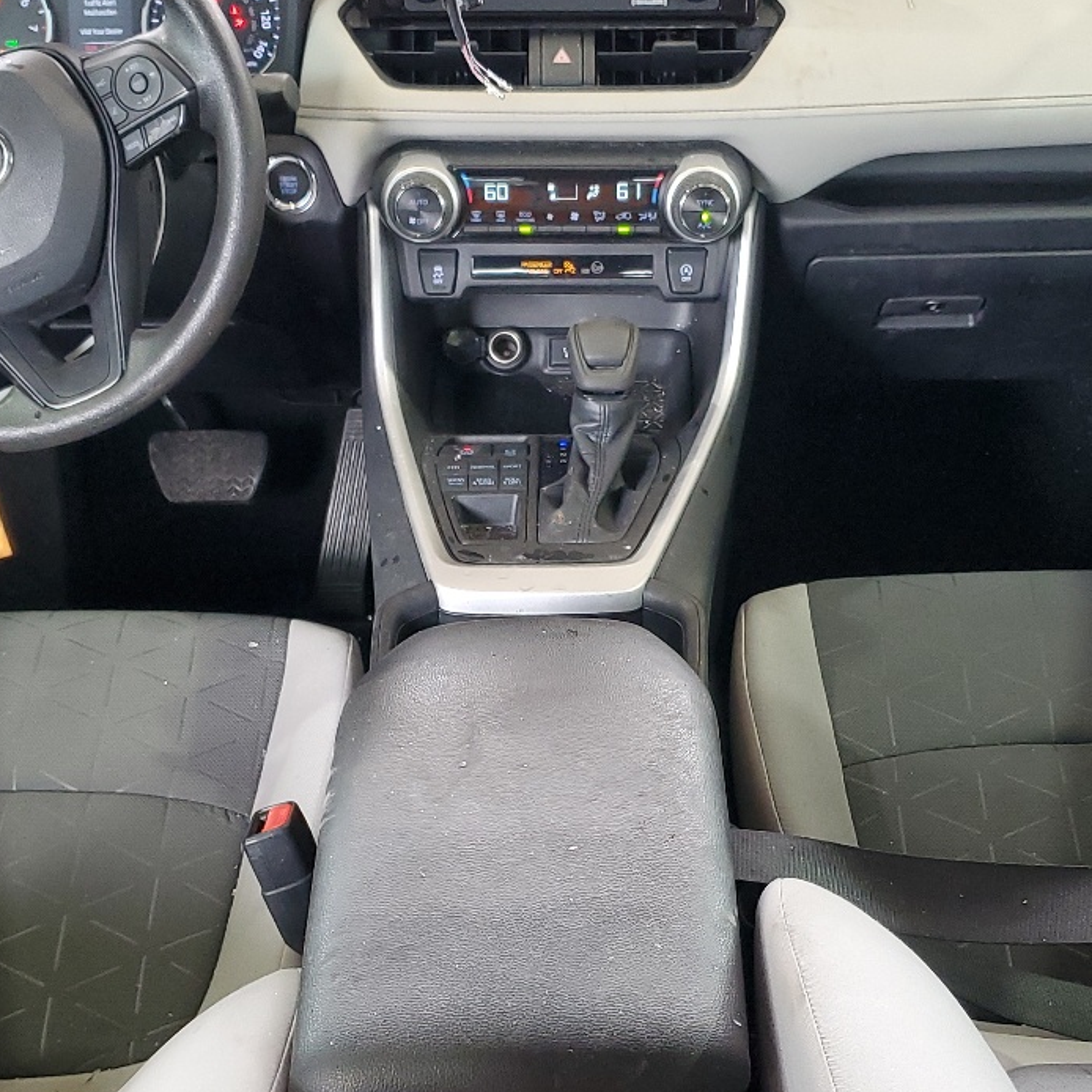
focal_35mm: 53
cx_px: 563
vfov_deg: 32.0
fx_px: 1892
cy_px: 700
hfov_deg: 32.2
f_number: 1.5
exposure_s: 1/60.2
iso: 104
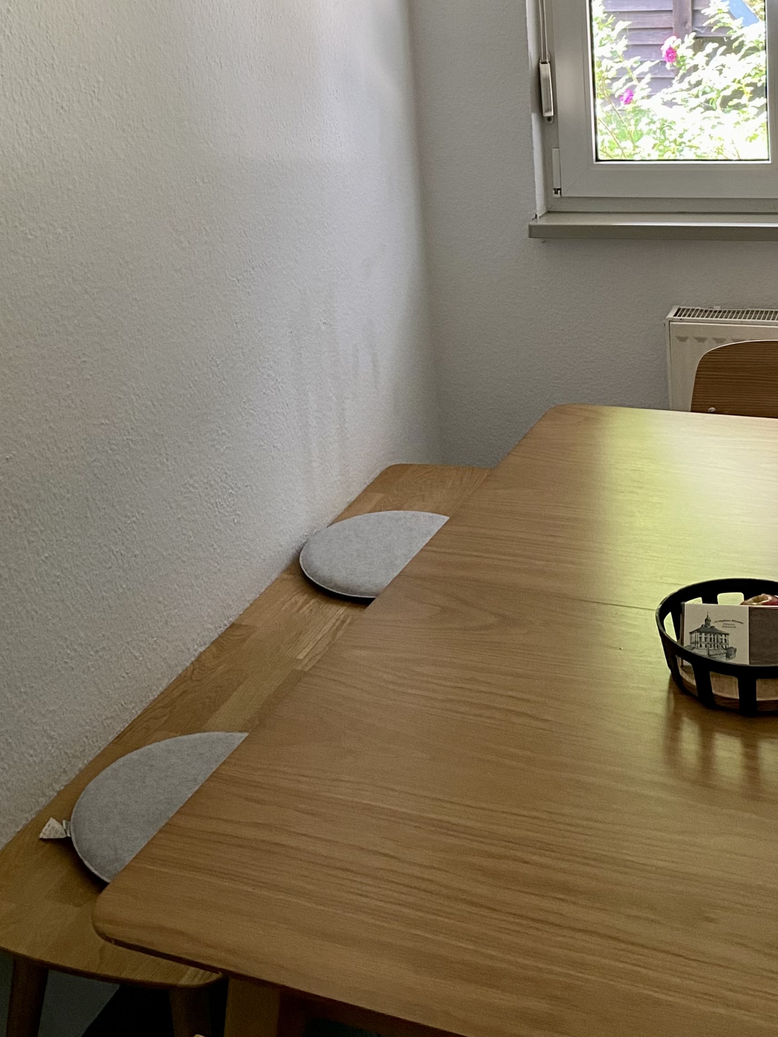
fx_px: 1378
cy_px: 160
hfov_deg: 31.5
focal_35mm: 46
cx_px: 389
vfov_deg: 39.1
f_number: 1.8
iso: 160
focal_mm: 4.25
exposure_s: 1/60
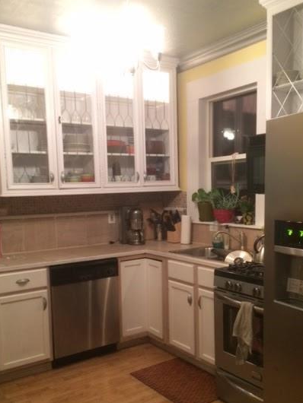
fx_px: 408
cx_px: 156
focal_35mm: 35
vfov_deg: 52.4
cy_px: 231
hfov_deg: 40.7
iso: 250
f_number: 2.2
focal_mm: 4.15
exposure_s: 1/17
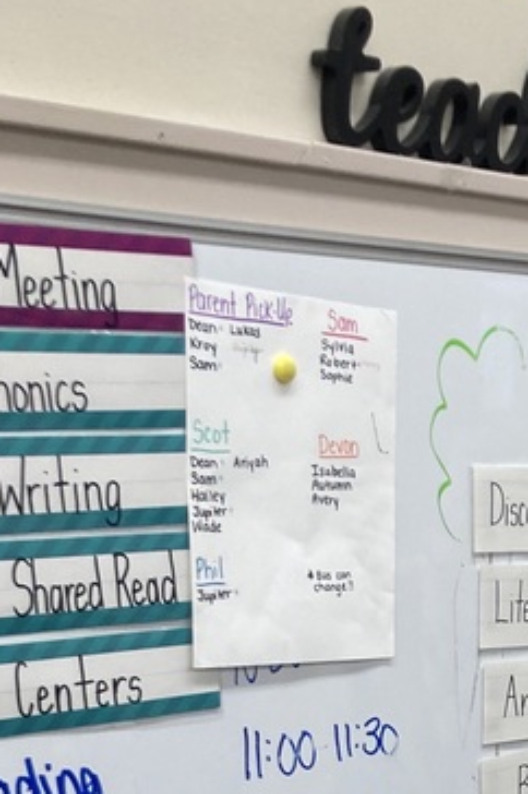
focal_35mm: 82
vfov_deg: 22.8
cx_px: 744
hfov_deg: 15.6
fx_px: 1807
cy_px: 951
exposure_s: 1/60
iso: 80
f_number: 1.8
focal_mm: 3.99
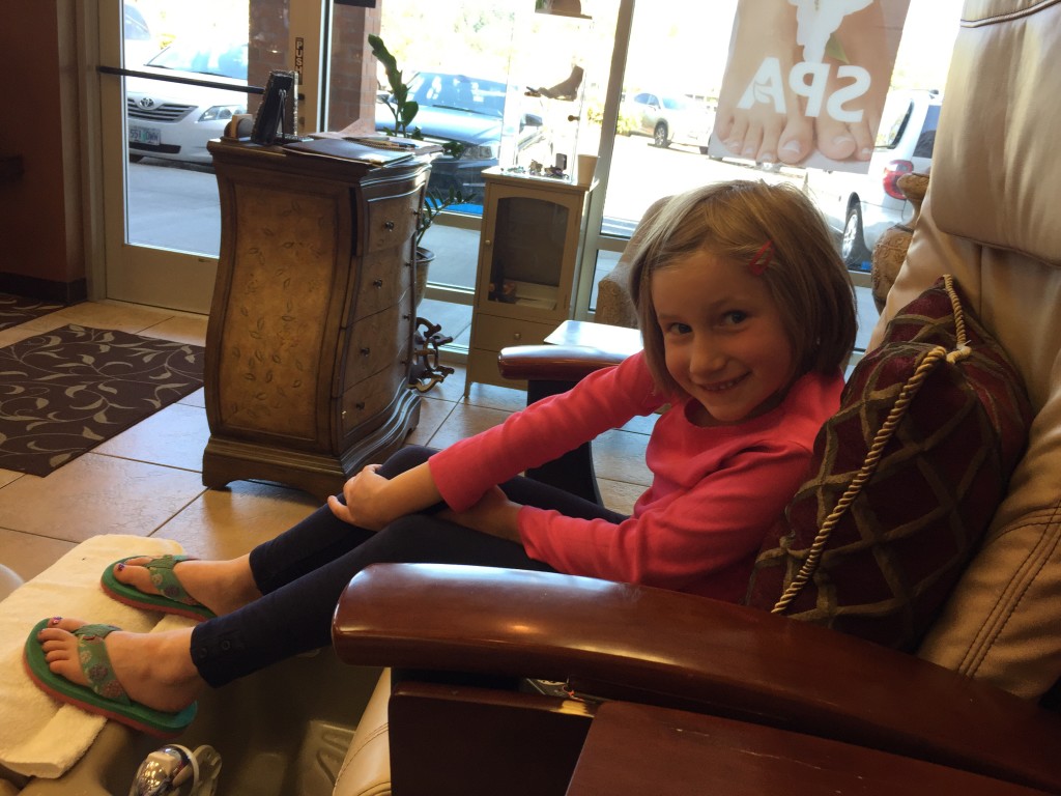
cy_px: 398
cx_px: 530
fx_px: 889
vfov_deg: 48.2
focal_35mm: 29
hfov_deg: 61.7
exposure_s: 1/120
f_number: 2.2
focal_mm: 4.15
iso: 50
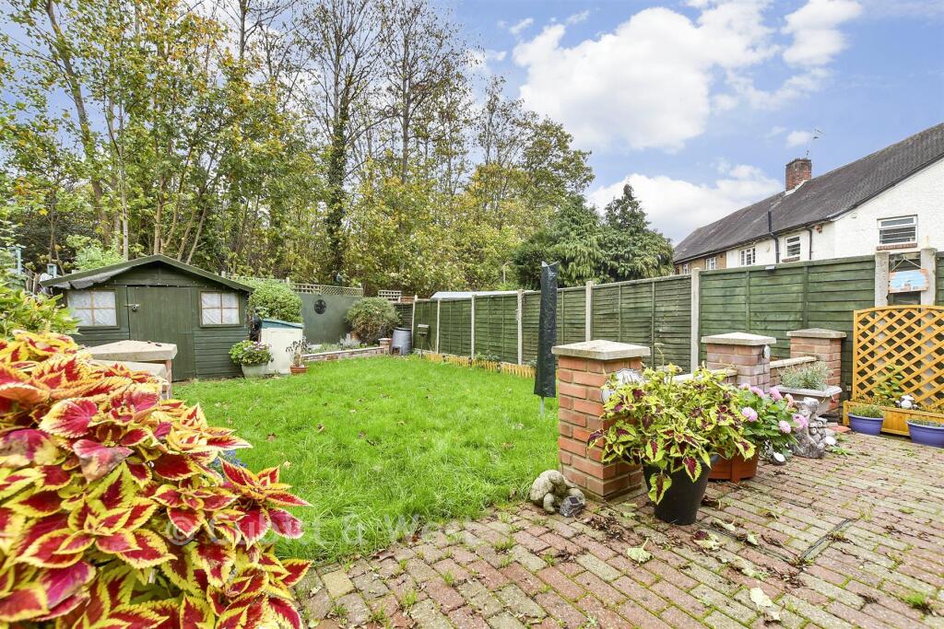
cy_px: 314
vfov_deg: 77.3
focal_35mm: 15
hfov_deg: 100.4
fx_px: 393
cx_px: 472
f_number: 8
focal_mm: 10
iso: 160
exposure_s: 1/80
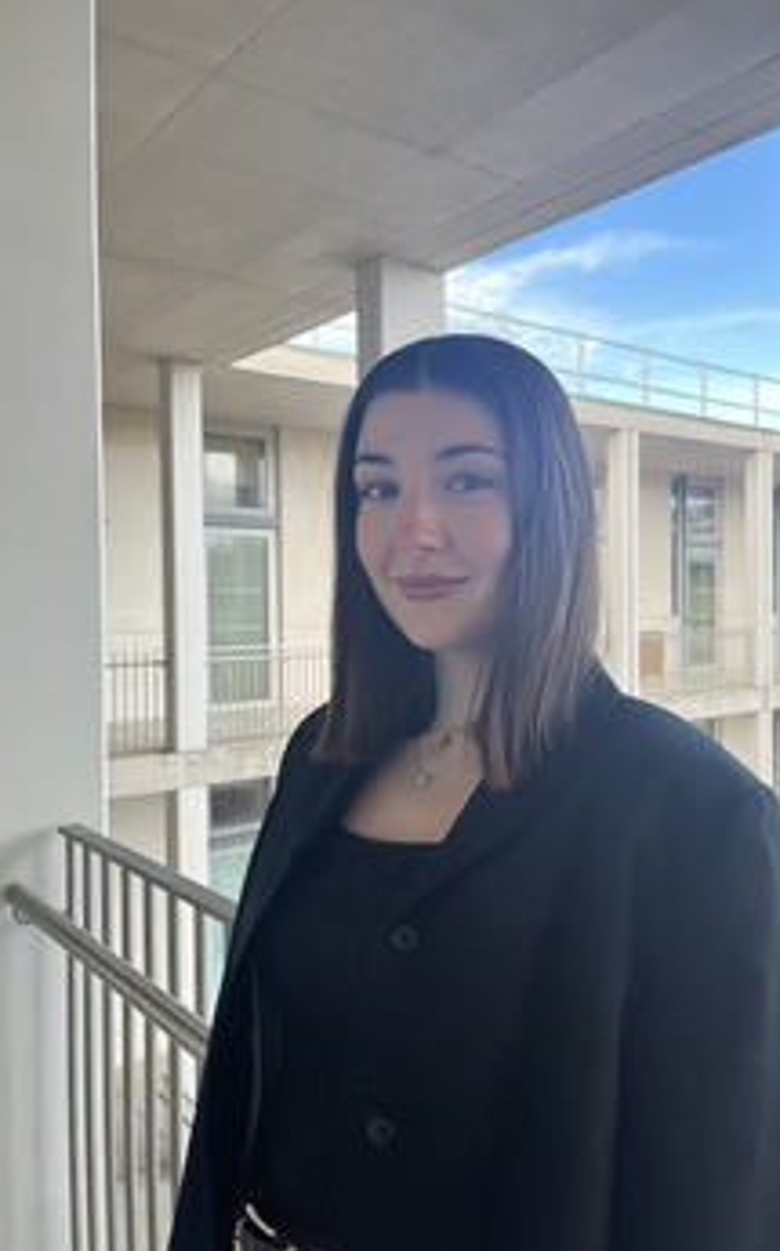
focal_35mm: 28
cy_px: 631
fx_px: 954
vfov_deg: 66.5
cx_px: 419
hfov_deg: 44.4
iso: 40
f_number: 1.6
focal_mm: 5.1
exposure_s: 1/189
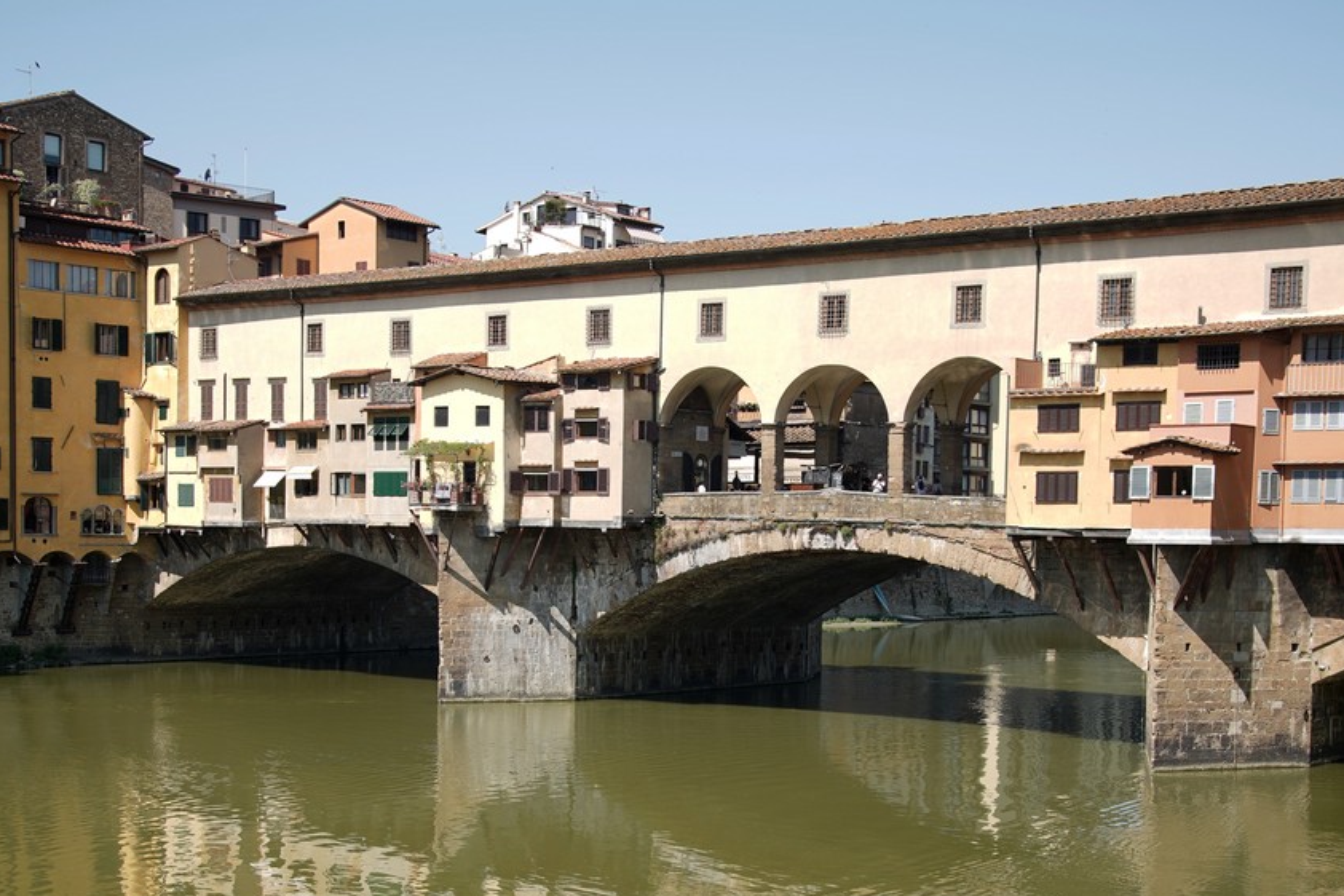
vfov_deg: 23.6
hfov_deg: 35.1
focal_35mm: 57
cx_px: 661
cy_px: 636
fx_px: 2127
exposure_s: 1/160
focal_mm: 40
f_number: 6.3
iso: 50
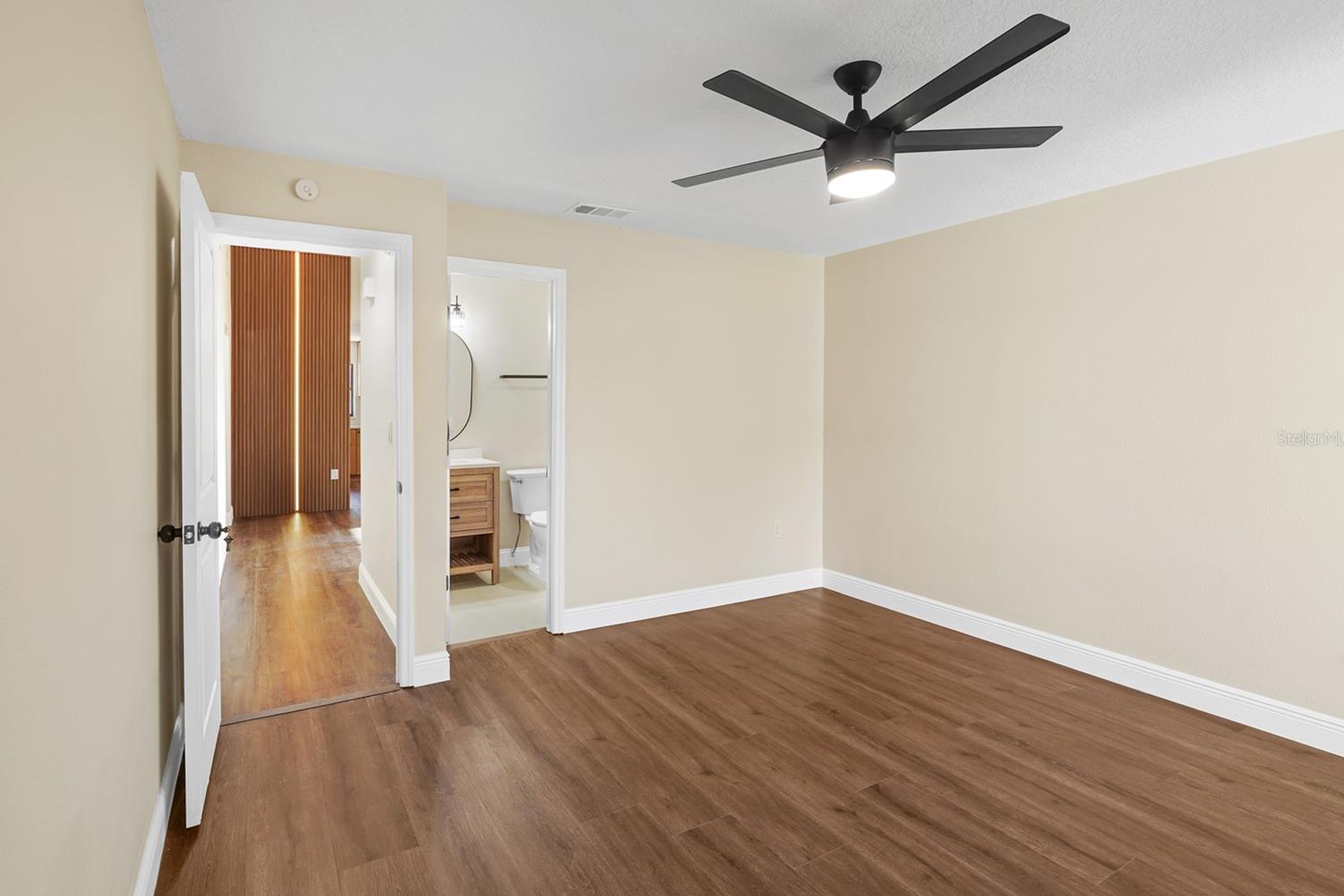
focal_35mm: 17
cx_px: 643
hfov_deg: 93.2
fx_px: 635
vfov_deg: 70.4
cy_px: 438
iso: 200
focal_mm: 16
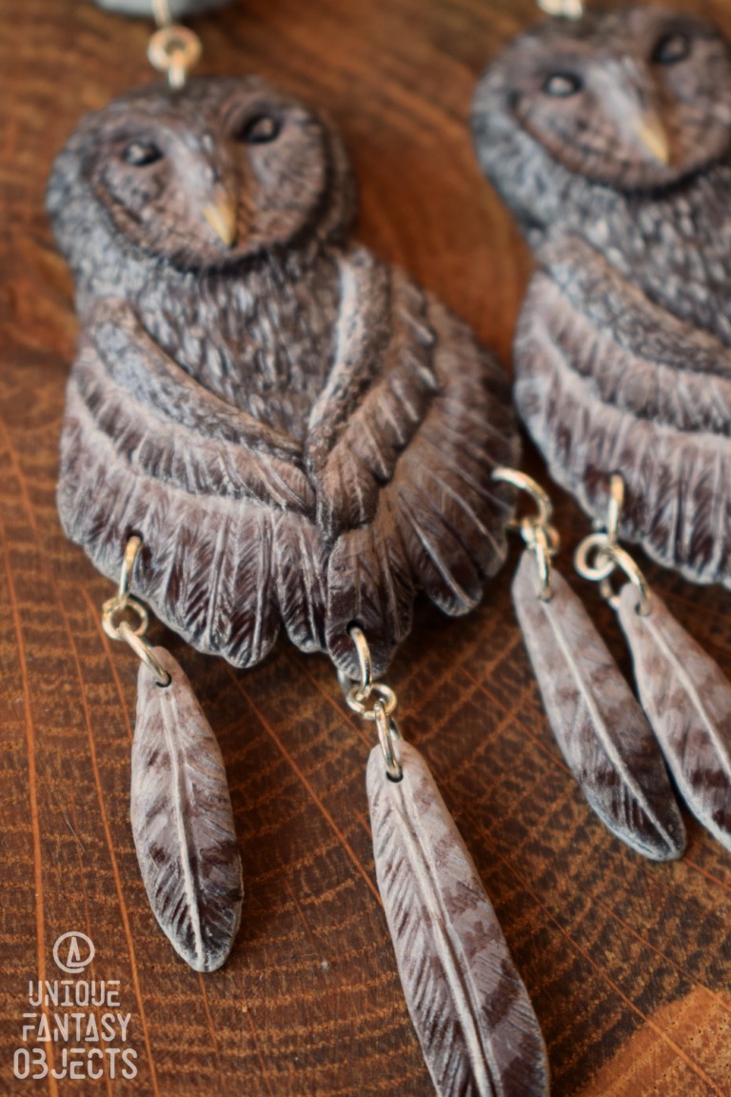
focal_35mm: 82
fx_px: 2513
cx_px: 366
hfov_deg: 16.6
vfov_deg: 24.6
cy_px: 548
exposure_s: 1/60
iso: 720
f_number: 5.6
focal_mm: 55
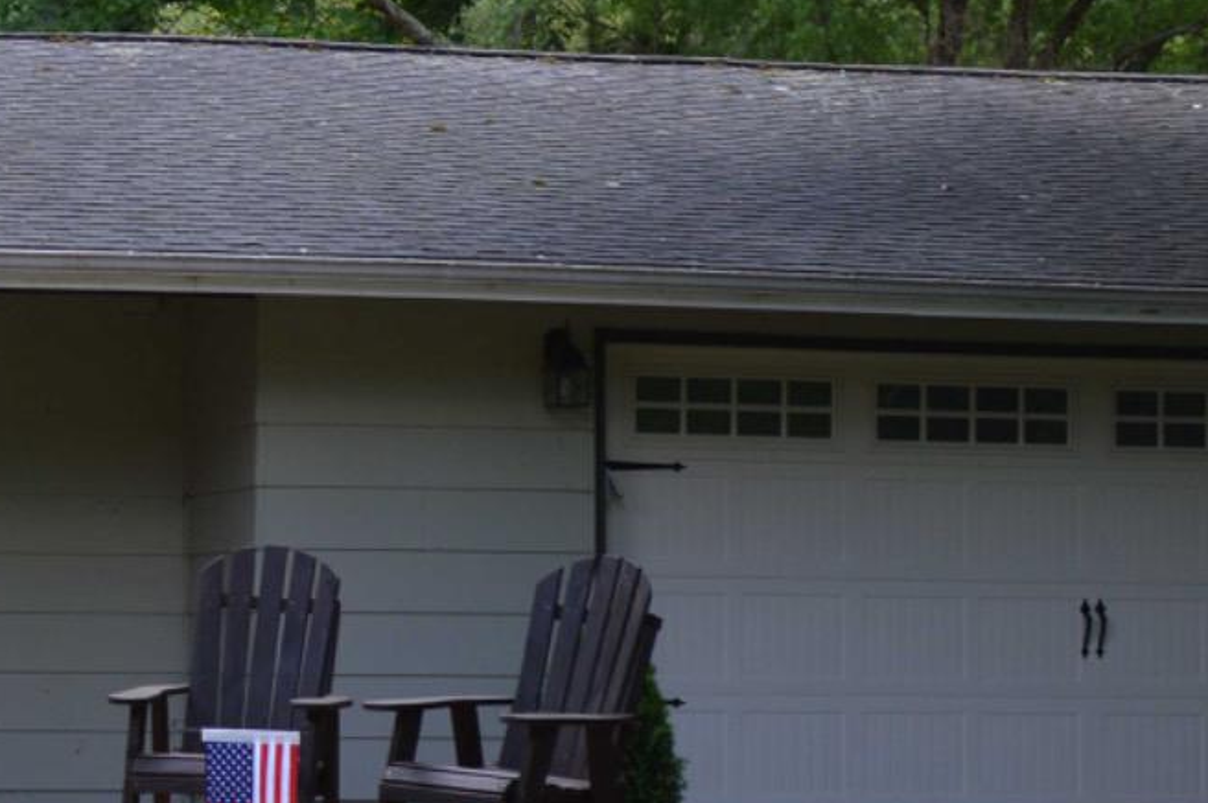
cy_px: 511
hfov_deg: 19.2
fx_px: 3453
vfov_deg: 13.3
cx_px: -53
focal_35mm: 103
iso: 125
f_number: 5.6
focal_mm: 22
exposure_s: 1/125
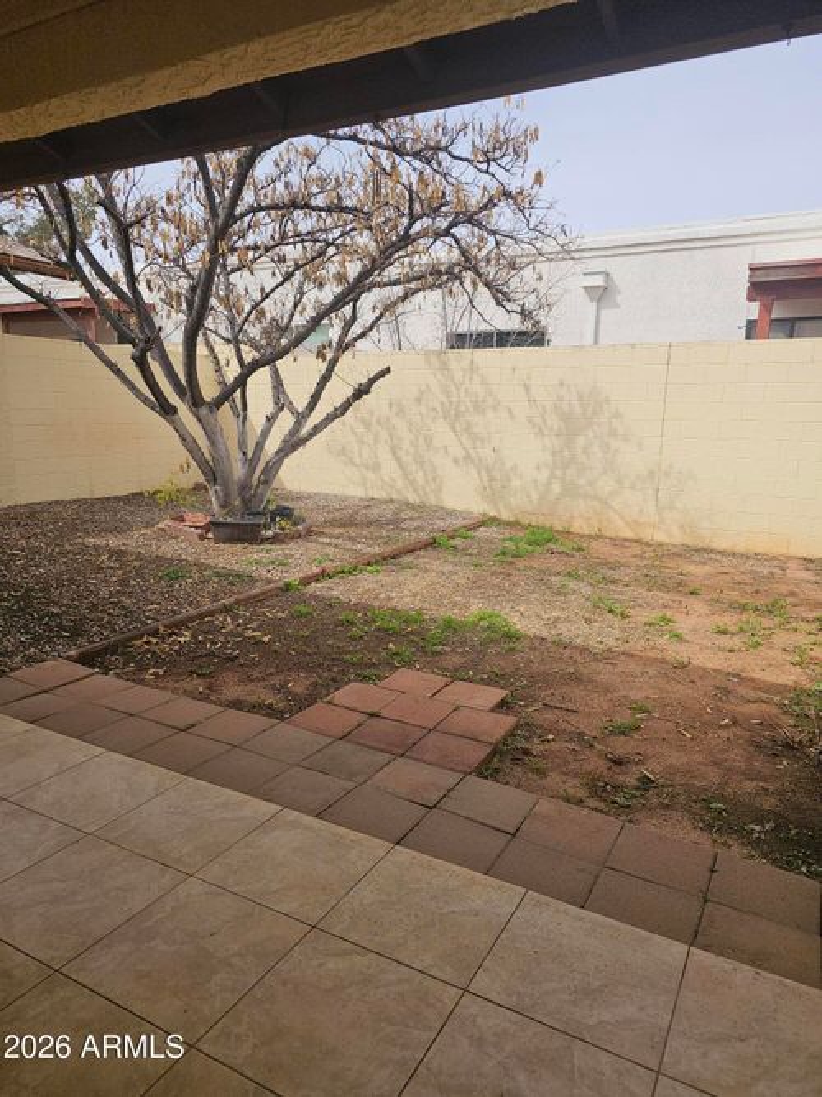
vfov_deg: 73.9
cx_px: 411
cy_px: 548
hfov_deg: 58.9
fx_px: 728
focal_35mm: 23
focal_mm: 6.3
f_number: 1.7
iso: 10
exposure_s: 1/699
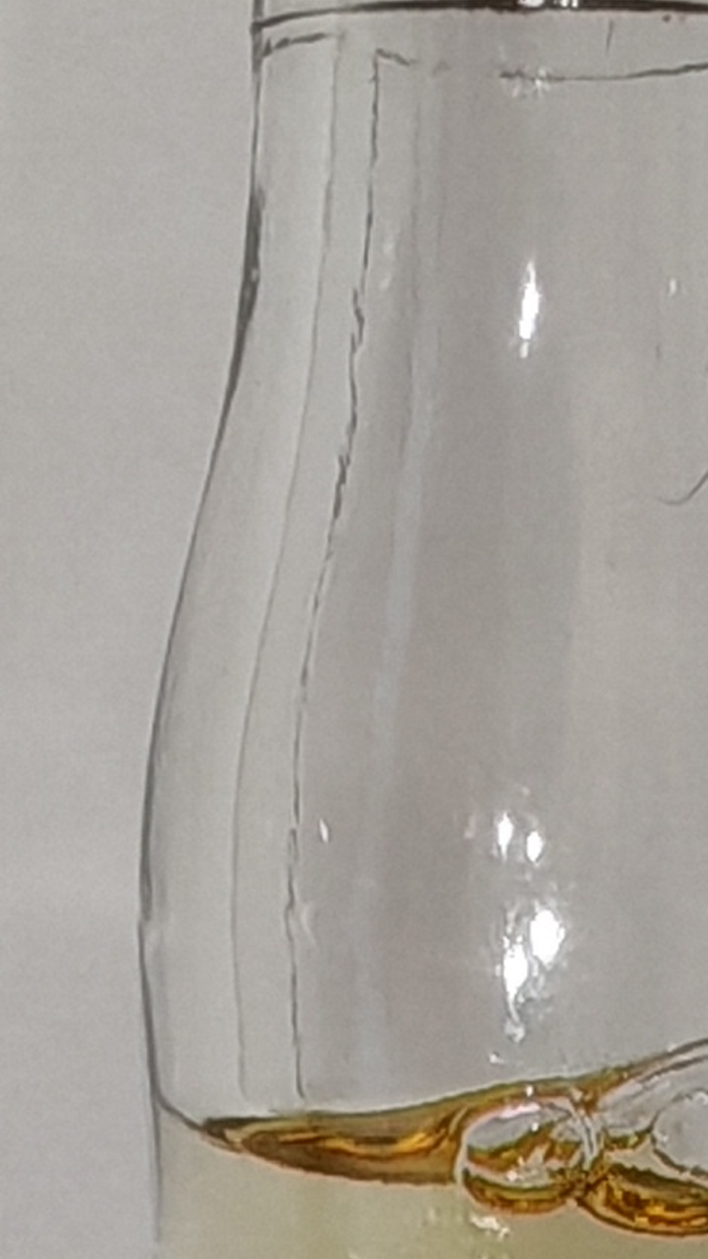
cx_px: 380
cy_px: 1741
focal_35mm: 141
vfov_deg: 14.5
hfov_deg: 8.6
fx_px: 4707
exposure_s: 1/100
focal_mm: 1.96
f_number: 2.2
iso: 64
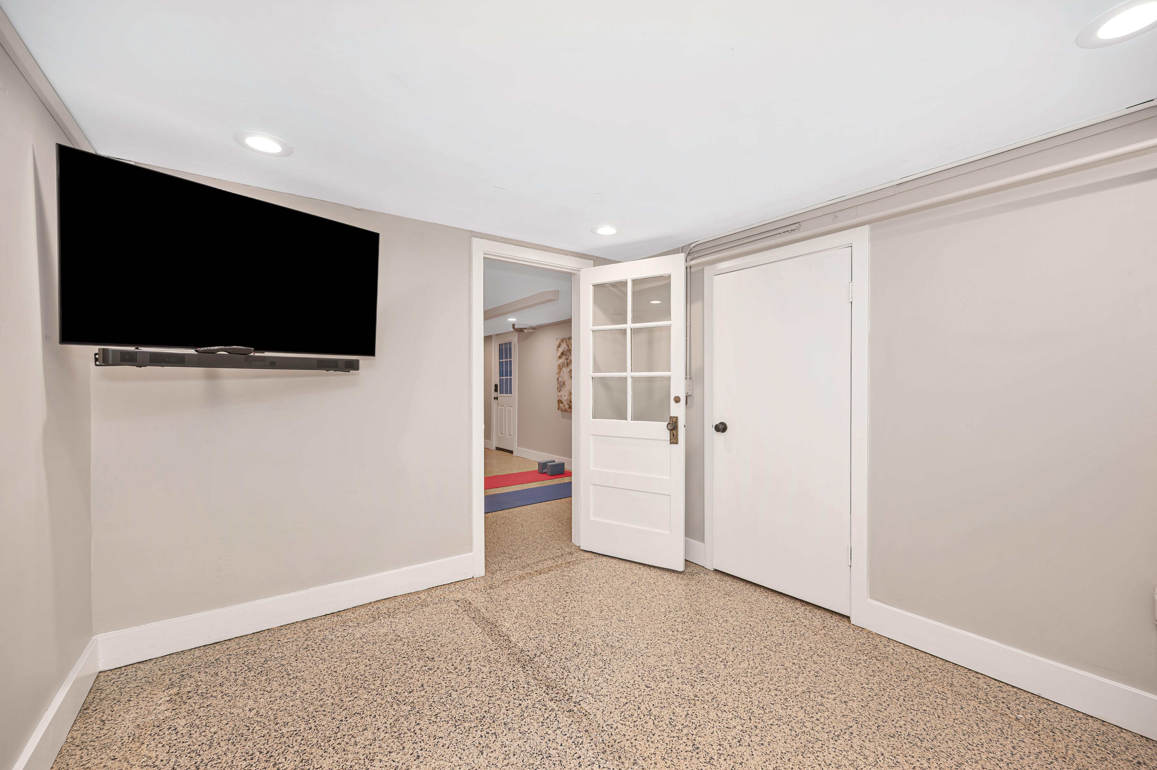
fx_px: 450
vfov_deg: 81.1
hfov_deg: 104.3
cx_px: 578
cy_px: 385
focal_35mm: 14
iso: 250
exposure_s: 1/80
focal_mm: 14
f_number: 5
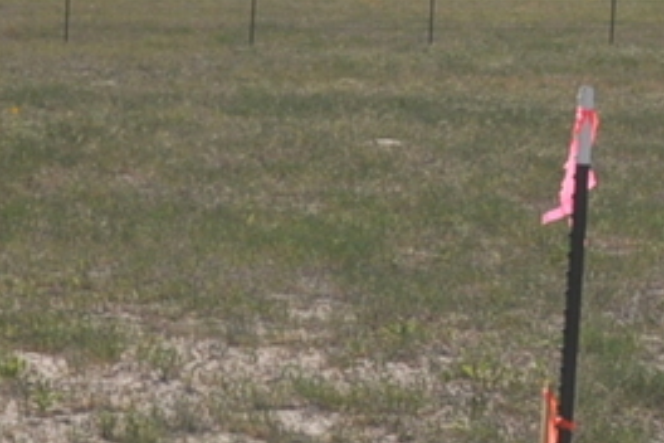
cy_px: 191
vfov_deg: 8.3
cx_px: -865
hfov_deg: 10.8
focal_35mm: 166
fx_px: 3062
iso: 200
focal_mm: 18
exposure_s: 1/500
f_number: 11
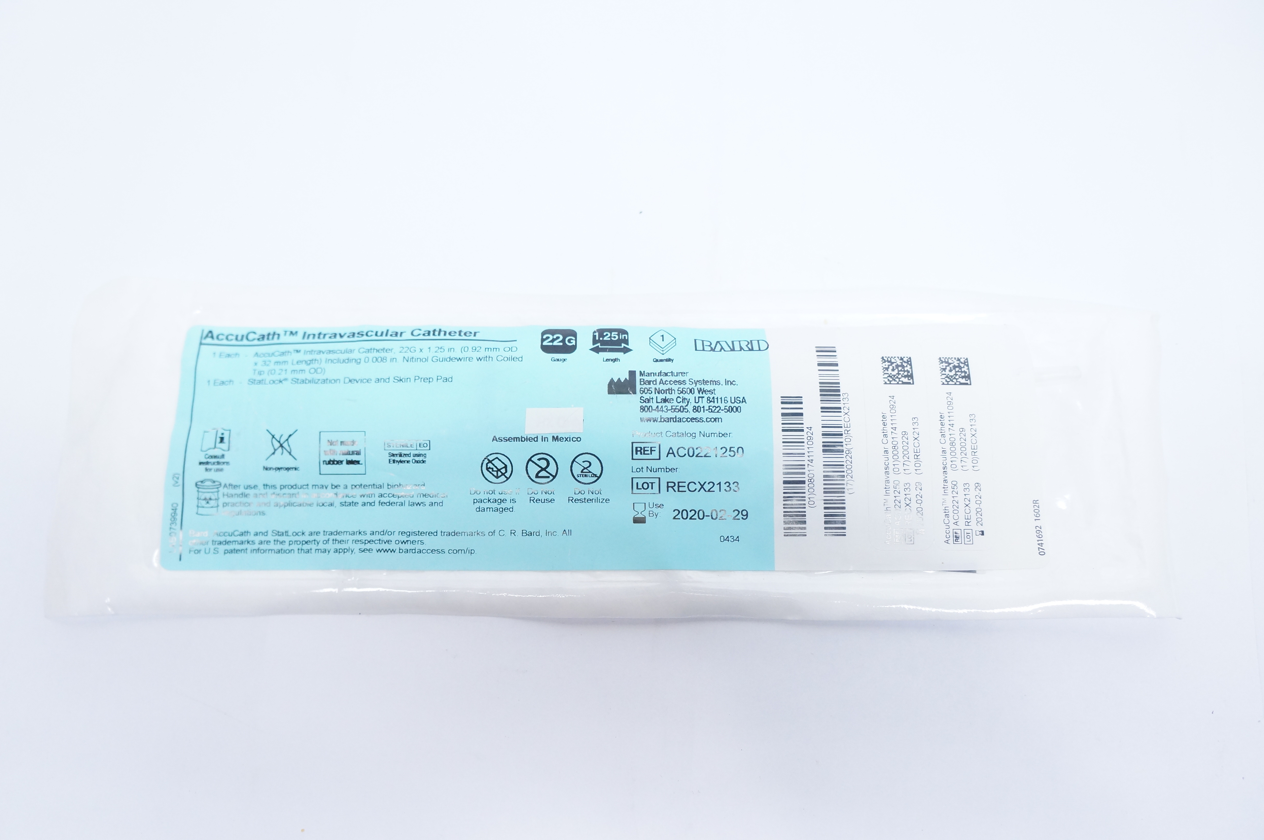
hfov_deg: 62.0
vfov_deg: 43.5
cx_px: 632
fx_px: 1052
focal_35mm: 30
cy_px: 420
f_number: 4.5
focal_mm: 20
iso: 1600
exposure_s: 1/160
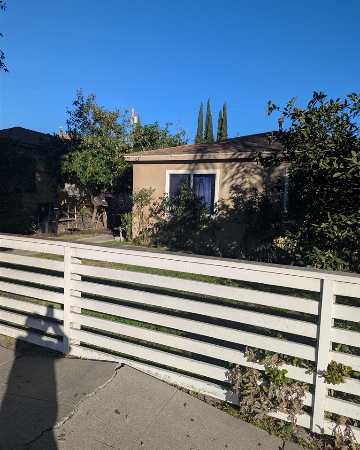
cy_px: 234
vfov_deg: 68.1
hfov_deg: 56.8
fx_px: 333
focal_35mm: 25
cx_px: 180
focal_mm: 6.81
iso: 50
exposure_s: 1/2762
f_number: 1.85
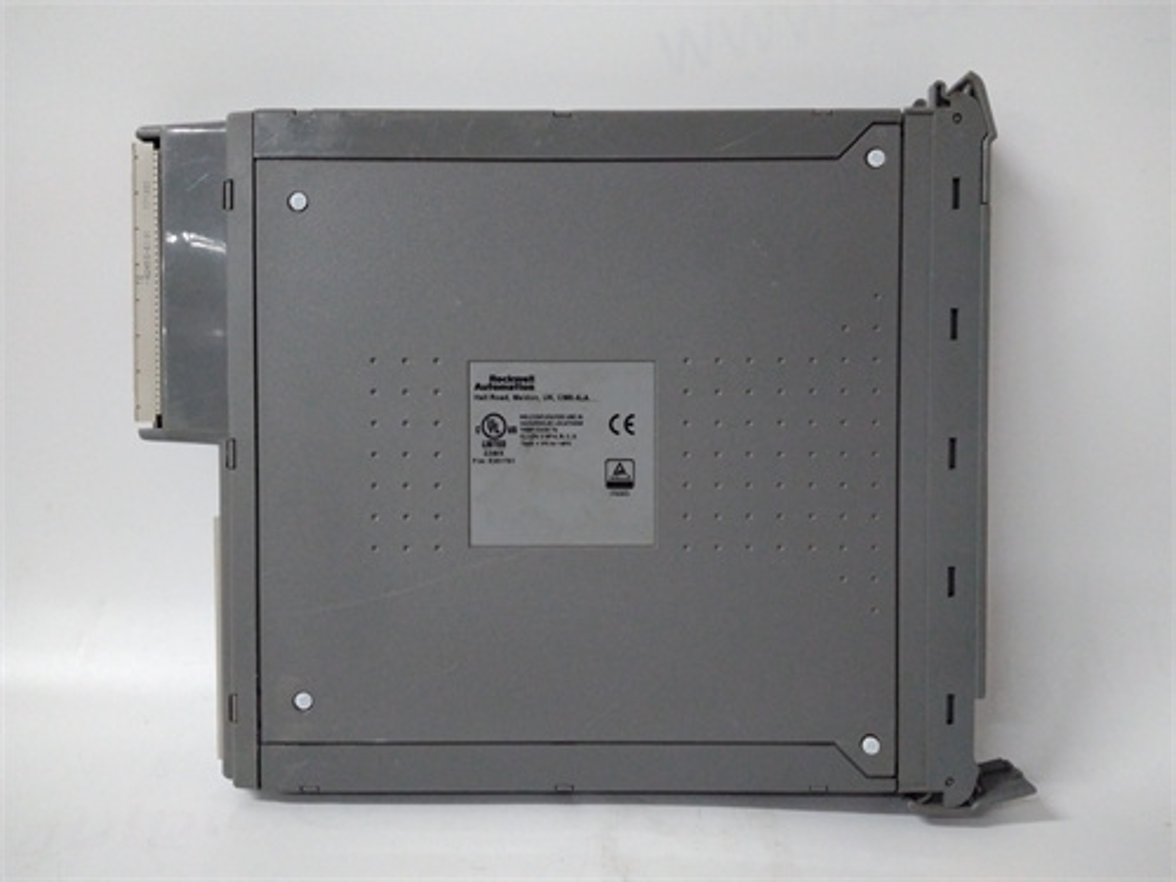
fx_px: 917
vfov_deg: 51.4
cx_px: 588
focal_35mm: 27
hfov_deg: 65.3
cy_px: 441
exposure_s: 1/33
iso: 617
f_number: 2
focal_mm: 3.79
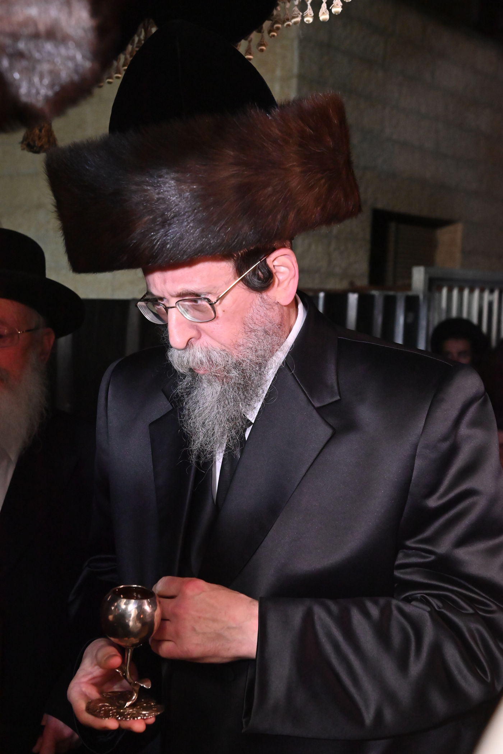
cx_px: 252
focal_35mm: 50
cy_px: 377
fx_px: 1047
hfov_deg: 27.0
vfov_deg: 39.6
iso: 5000
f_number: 6.3
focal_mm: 50
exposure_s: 1/200
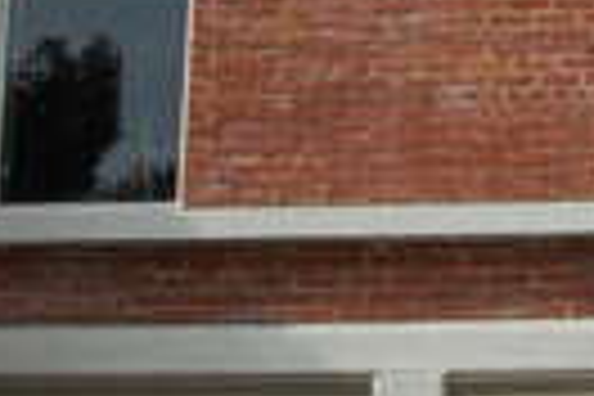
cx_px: 981
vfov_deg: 5.8
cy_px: -54
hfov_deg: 8.5
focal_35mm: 236
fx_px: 3894
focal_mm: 26
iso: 200
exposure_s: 1/160
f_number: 13
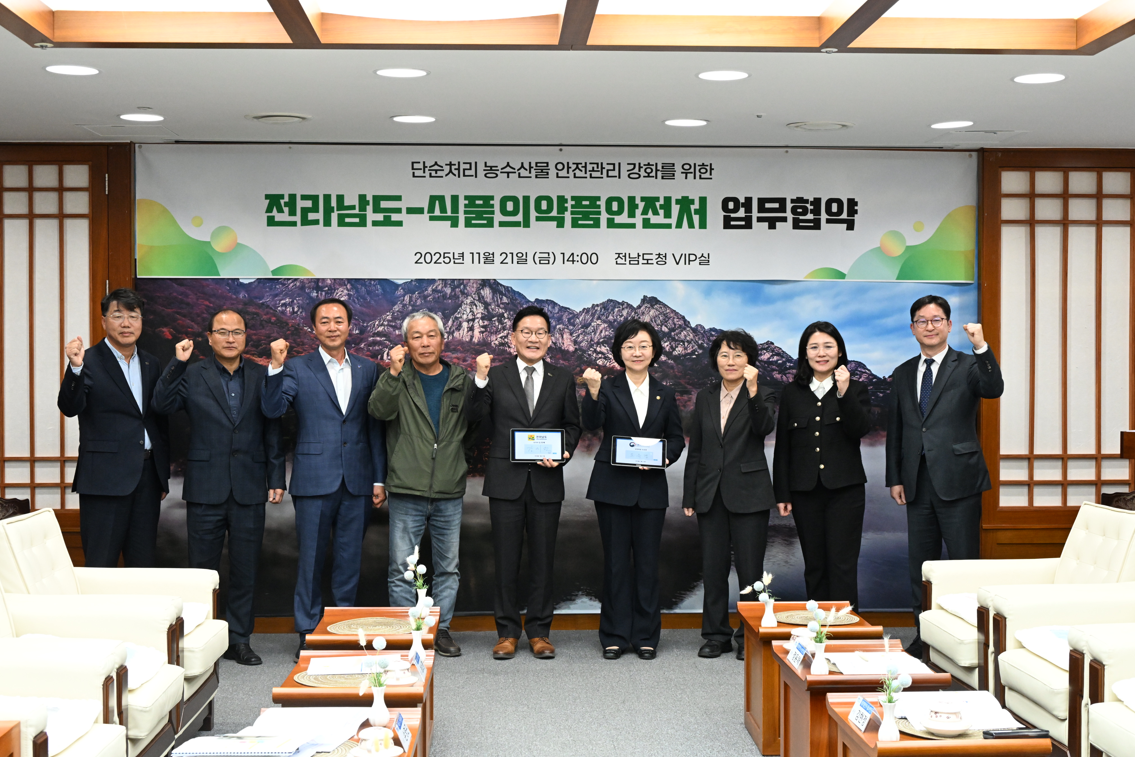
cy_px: 386
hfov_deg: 41.1
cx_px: 571
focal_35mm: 48
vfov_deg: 28.1
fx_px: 1513
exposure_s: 1/200
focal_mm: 47
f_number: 8
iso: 5000
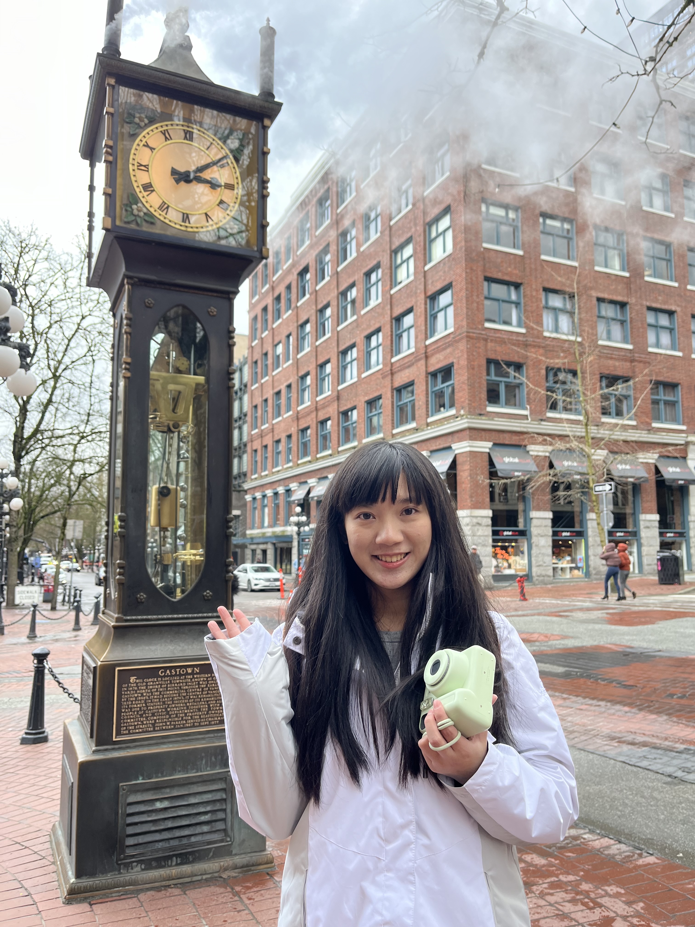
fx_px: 696
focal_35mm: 26
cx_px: 348
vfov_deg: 67.3
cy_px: 464
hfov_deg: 53.1
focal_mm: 5.1
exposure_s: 1/197
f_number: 1.6
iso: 50
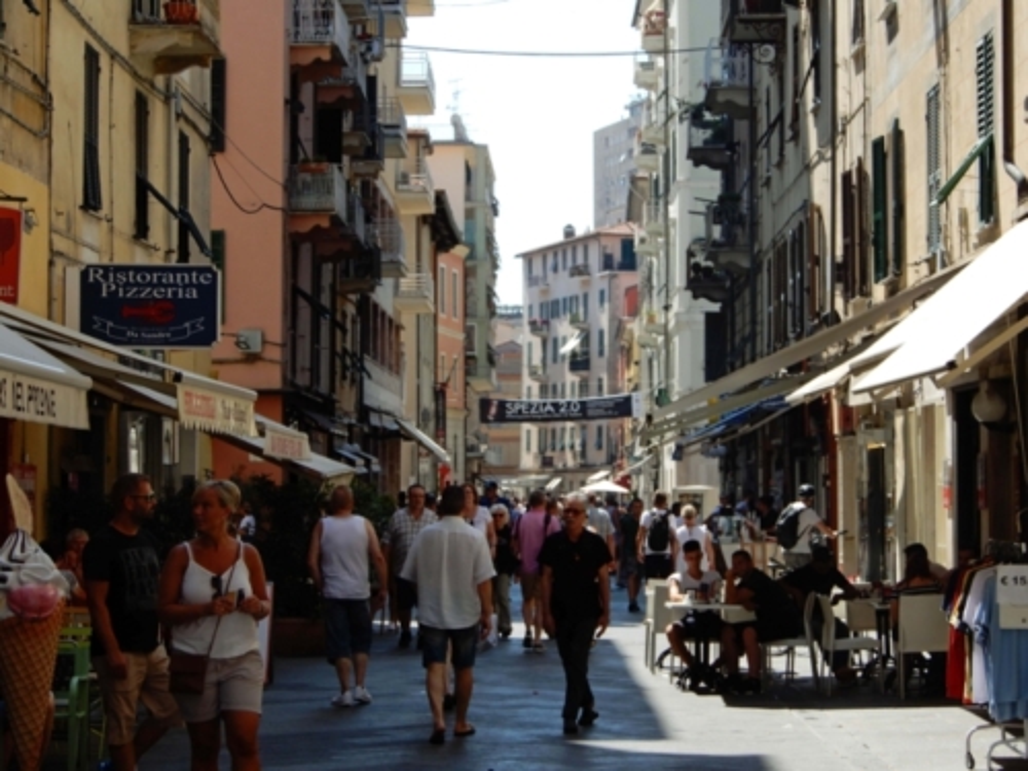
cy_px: 386
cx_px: 514
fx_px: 2524
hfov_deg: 23.0
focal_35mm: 85
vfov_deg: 17.4
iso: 80
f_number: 5
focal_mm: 15.2
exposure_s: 1/320
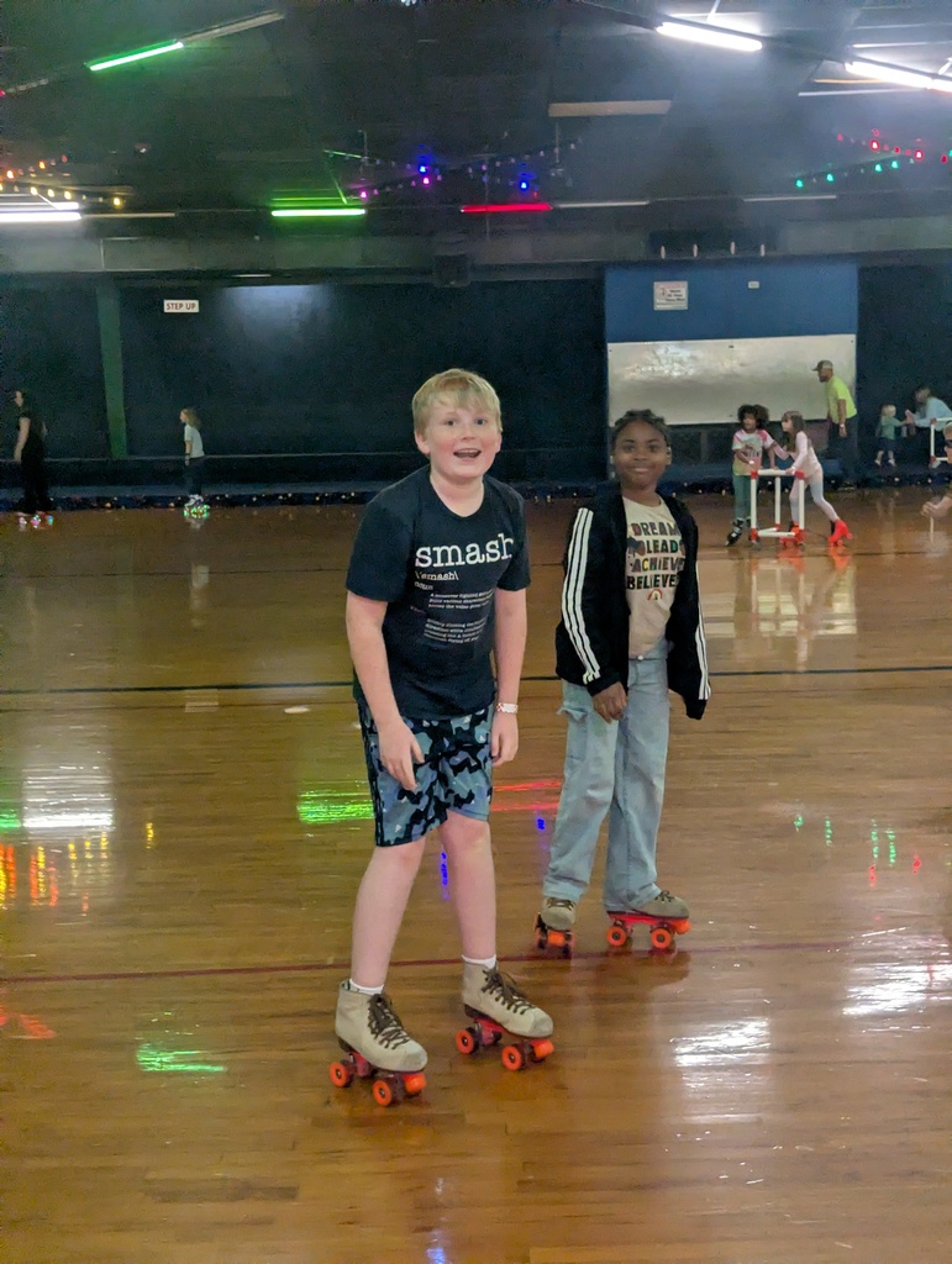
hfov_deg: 30.3
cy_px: 632
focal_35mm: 48
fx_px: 1756
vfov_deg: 39.6
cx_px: 476
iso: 964
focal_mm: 6.81
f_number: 1.85
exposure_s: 1/120
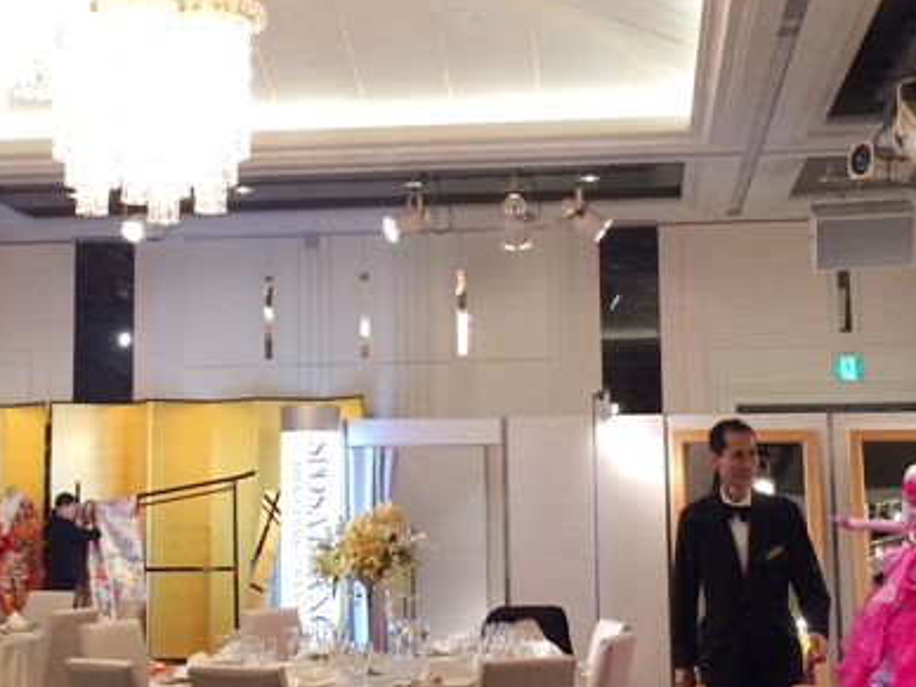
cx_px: 449
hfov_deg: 31.7
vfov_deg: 24.0
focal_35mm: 61
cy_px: 300
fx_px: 1614
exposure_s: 1/30
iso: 40
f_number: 2.2
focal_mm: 4.15
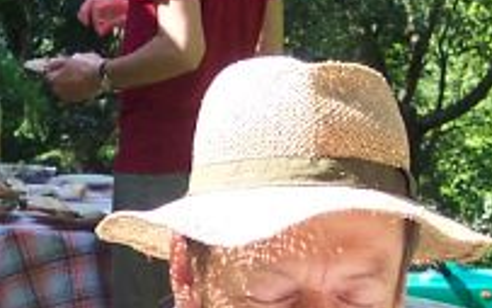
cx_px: 196
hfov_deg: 12.2
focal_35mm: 172
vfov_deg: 7.6
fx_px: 2307
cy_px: 226
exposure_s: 1/500
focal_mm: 8
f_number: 2.8
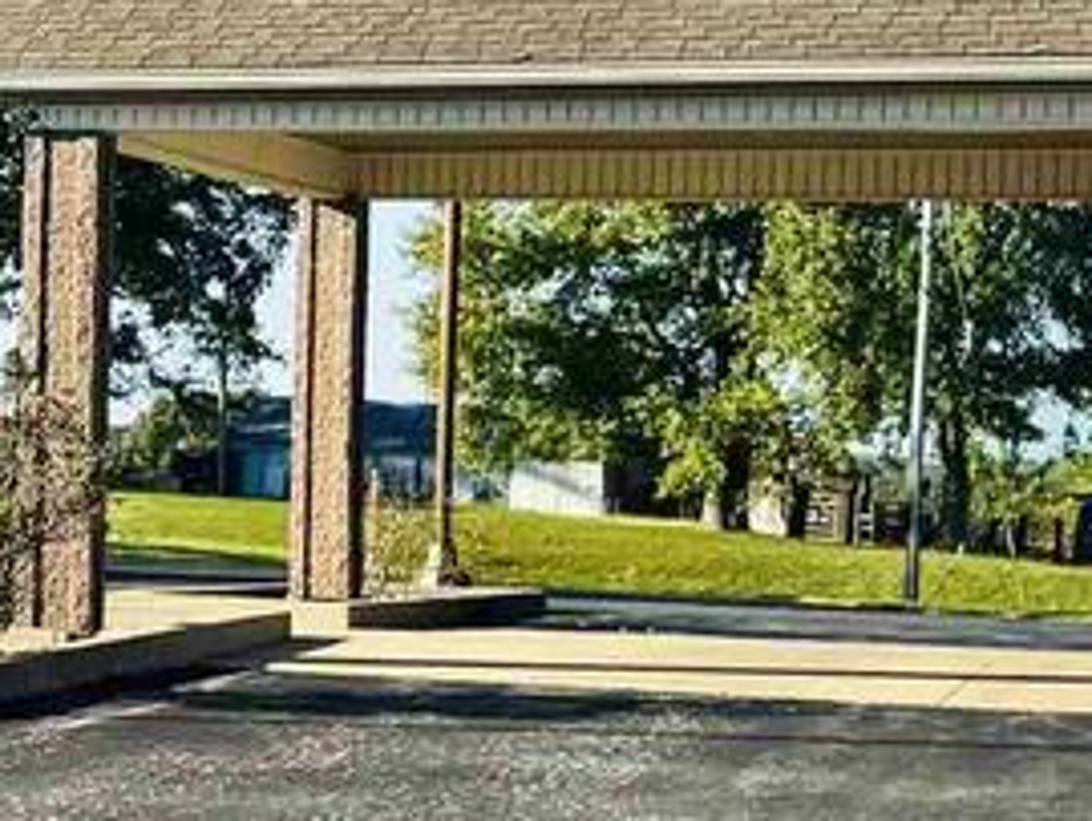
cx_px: -849
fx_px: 4041
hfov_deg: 13.8
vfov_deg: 11.6
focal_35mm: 128
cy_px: 417
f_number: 1.78
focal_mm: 6.76
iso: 80
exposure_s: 1/2506
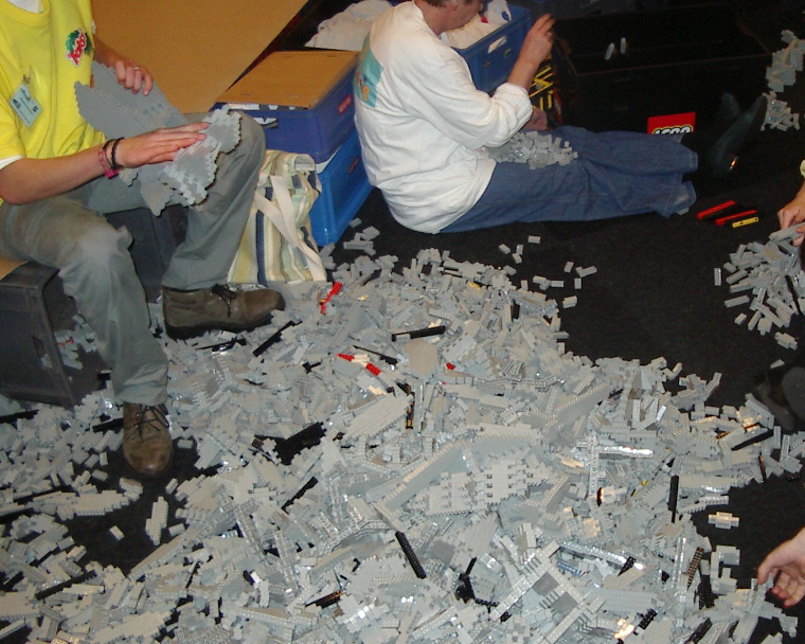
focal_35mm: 50
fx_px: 1191
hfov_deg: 37.1
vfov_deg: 30.2
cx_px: 515
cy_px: 305
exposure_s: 1/60
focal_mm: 5.8
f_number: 2.6
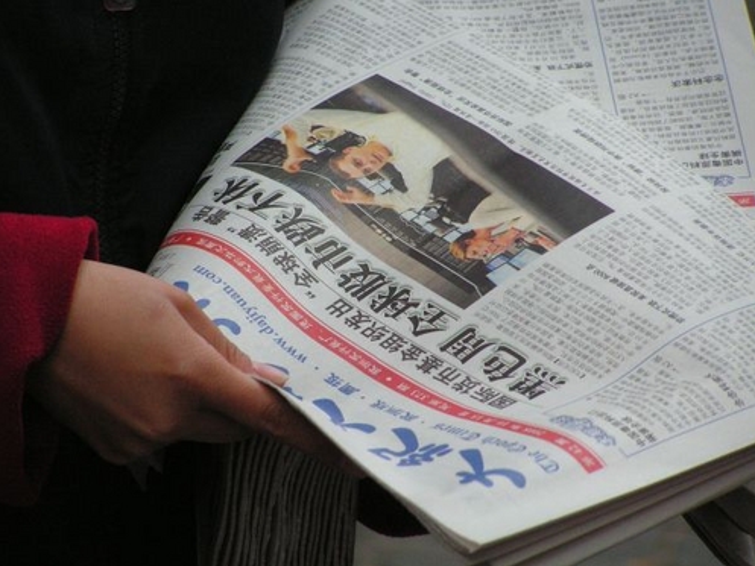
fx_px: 7548
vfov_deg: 4.3
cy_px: 283
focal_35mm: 346
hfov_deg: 5.7
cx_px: 378
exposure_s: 1/320
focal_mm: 57.1
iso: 200
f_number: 3.5
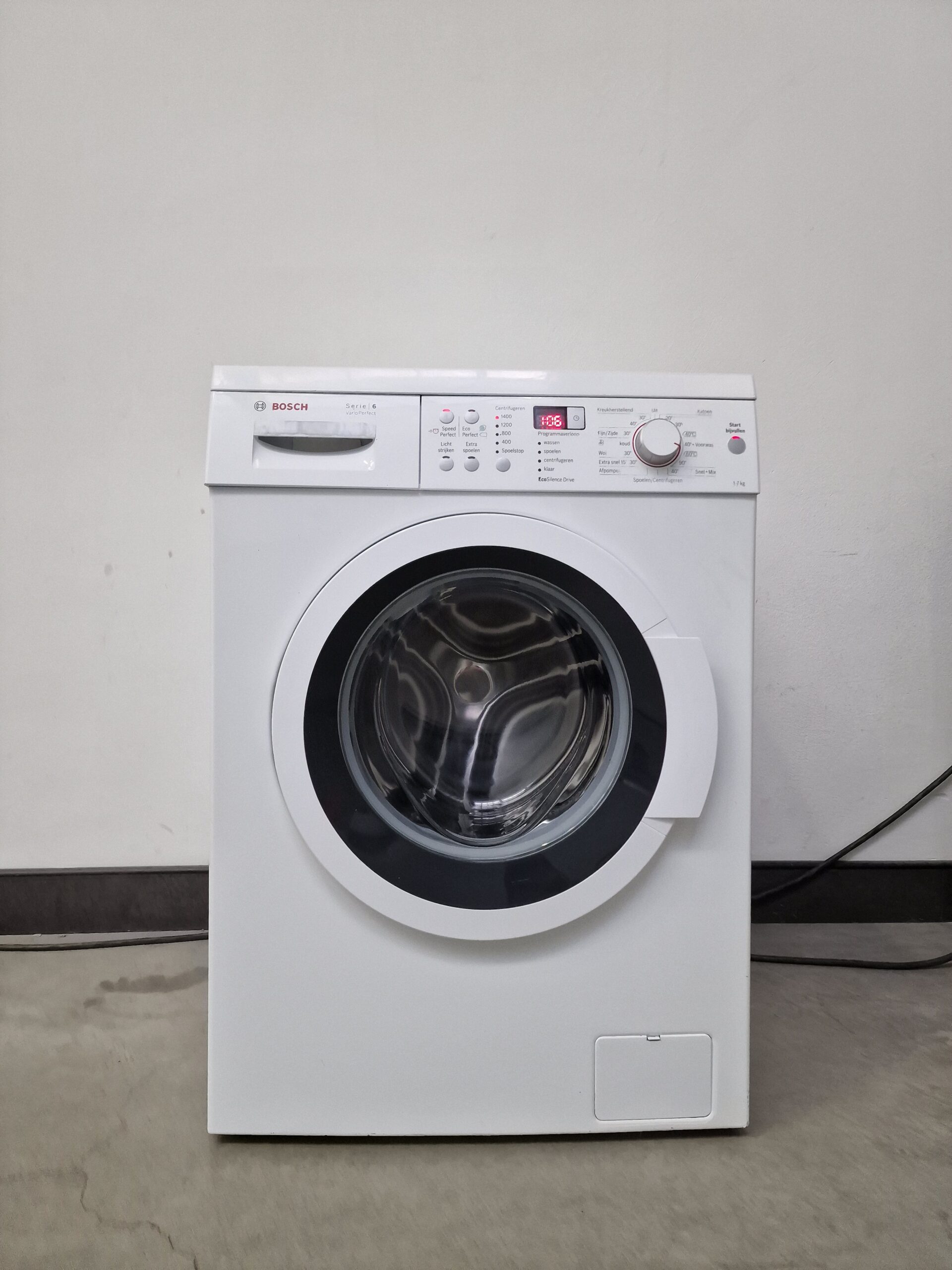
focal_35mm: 23
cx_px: 476
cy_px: 635
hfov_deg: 58.9
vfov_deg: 73.9
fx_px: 843
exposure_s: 1/100
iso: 250
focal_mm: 6.4
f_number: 1.8
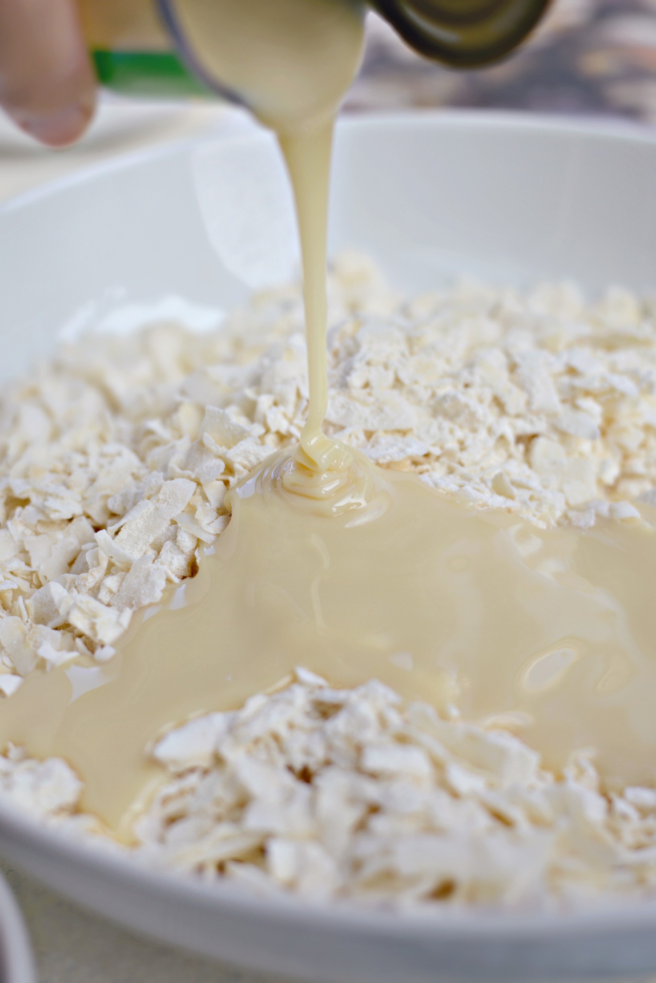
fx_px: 1365
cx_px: 328
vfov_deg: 39.6
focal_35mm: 50
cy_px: 492
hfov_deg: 27.0
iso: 250
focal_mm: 50
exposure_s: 1/1000
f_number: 2.8
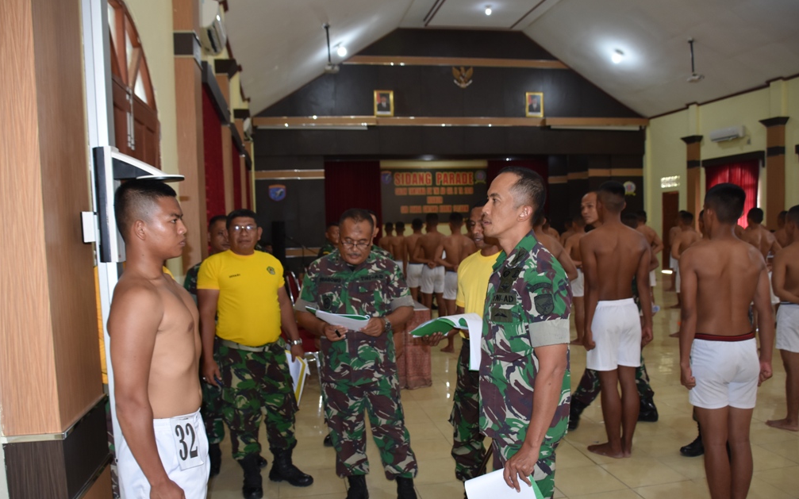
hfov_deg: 66.5
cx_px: 399
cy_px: 263
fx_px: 610
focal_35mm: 28
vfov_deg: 44.5
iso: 500
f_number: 3.5
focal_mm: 18
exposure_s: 1/60
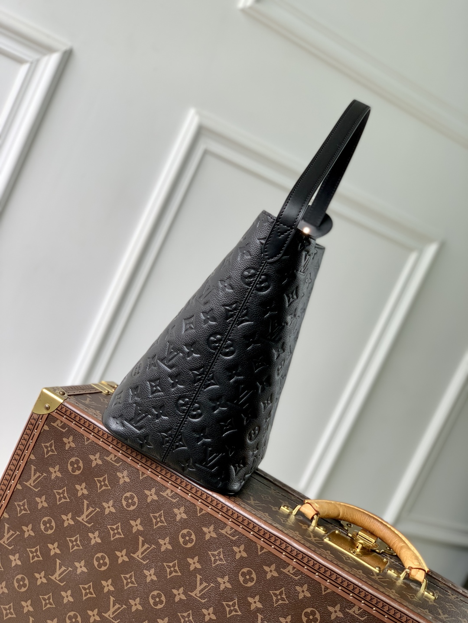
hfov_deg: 28.0
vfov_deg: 36.8
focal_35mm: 52
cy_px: 312
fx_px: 937
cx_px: 234
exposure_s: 1/128
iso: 16
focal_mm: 6
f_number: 2.4
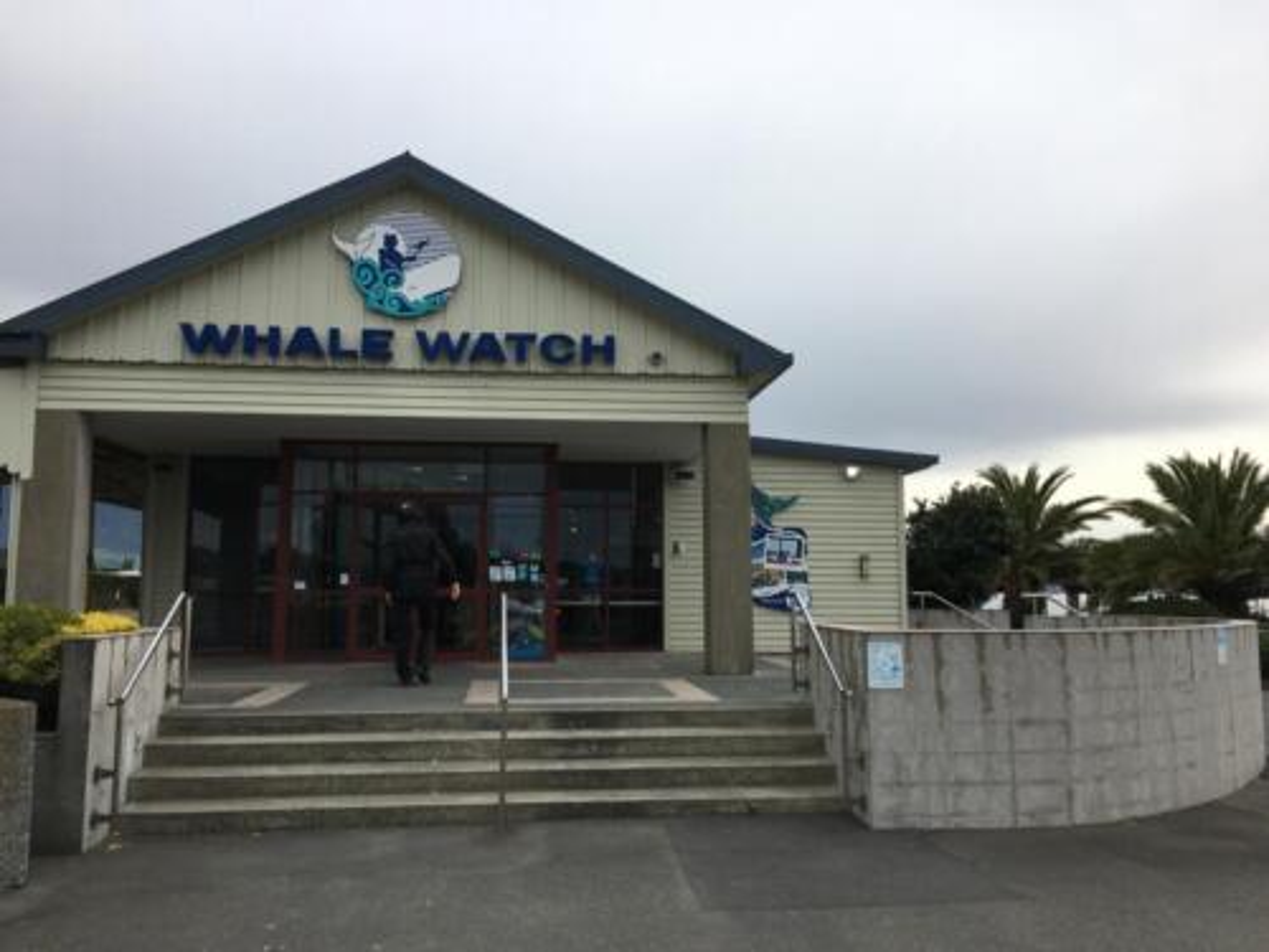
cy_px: 476
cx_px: 634
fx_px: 1063
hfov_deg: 61.7
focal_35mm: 29
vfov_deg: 48.2
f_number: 2.2
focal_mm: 4.15
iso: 25
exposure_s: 1/591
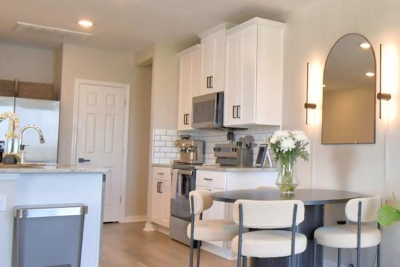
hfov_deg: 44.0
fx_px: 444
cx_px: 363
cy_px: 135
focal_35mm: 40
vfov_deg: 33.4
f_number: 4.5
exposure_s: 1/80
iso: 400
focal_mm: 10
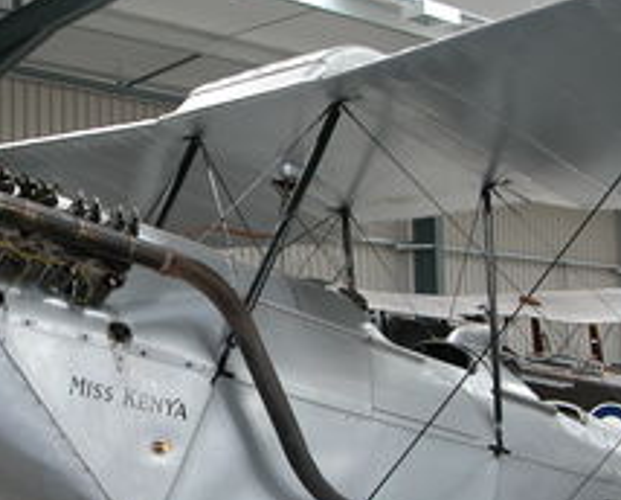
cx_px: 113
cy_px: 259
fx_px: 1307
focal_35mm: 71
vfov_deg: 21.6
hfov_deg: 26.2
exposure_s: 1/50.3
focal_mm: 10
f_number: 2.9
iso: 100
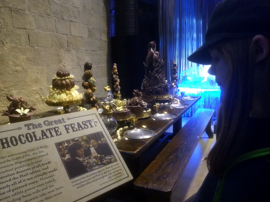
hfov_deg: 60.0
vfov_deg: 46.8
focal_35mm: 30
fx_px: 234
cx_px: 135
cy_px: 101
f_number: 2.2
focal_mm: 4.12
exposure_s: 1/17
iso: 320
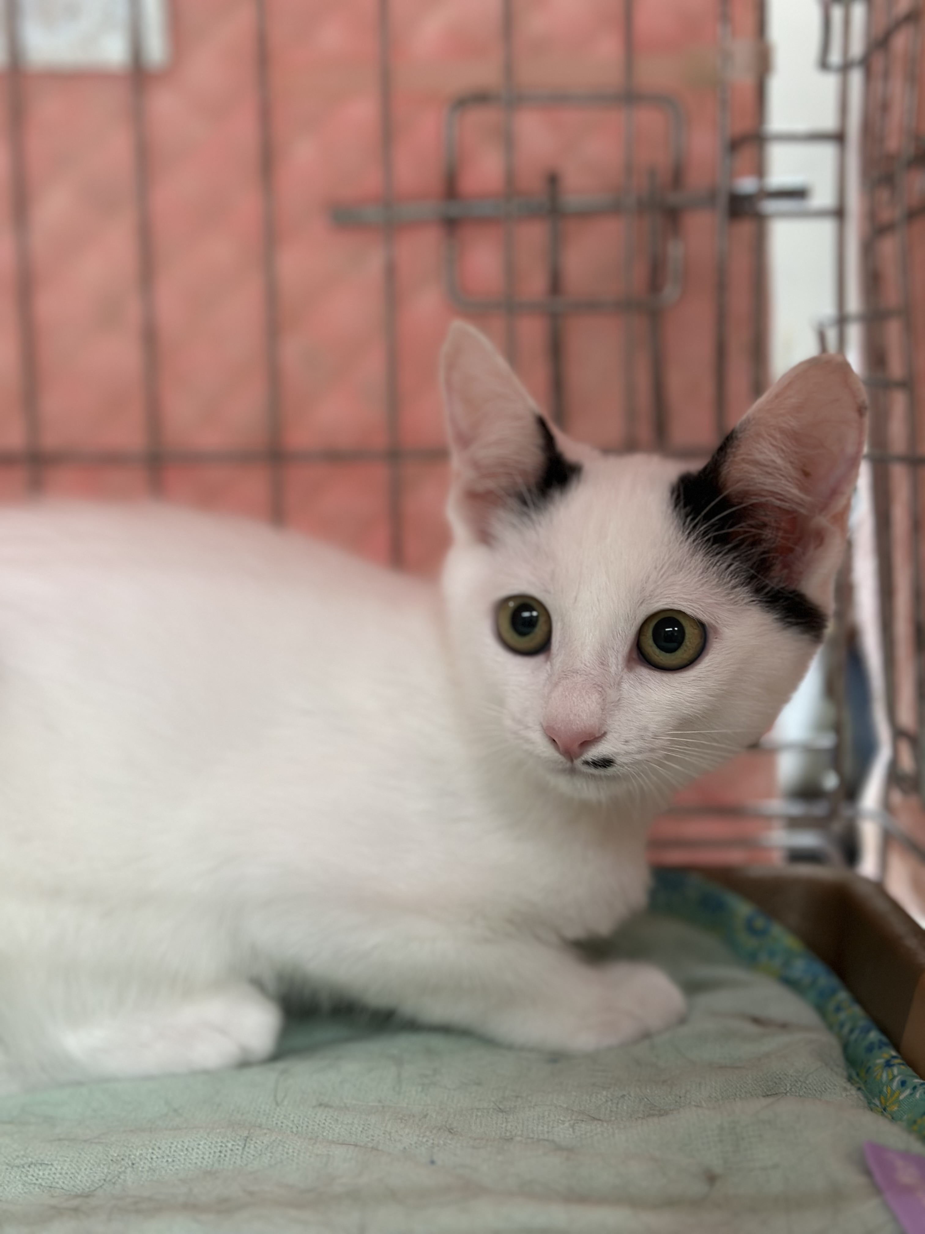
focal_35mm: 48
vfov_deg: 39.7
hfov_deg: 30.3
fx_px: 1710
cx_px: 462
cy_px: 617
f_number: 1.78
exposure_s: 1/60
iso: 200
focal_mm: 6.86
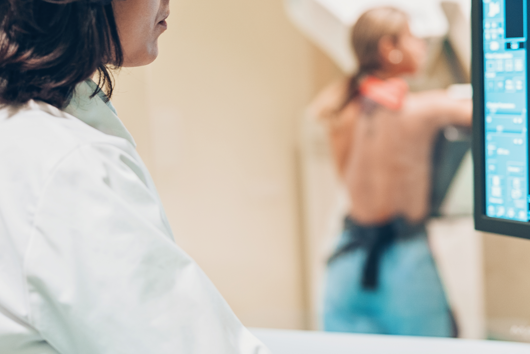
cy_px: 149
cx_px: 326
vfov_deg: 17.7
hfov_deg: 26.2
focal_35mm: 77
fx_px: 1133
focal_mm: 50
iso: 800
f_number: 2
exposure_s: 1/100
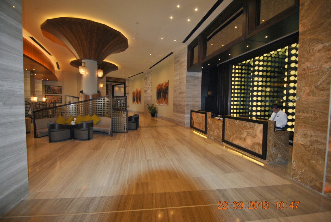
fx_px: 138
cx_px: 166
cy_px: 111
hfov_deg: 100.3
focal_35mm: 15
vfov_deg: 77.5
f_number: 3.5
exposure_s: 1/60
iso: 200
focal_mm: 10
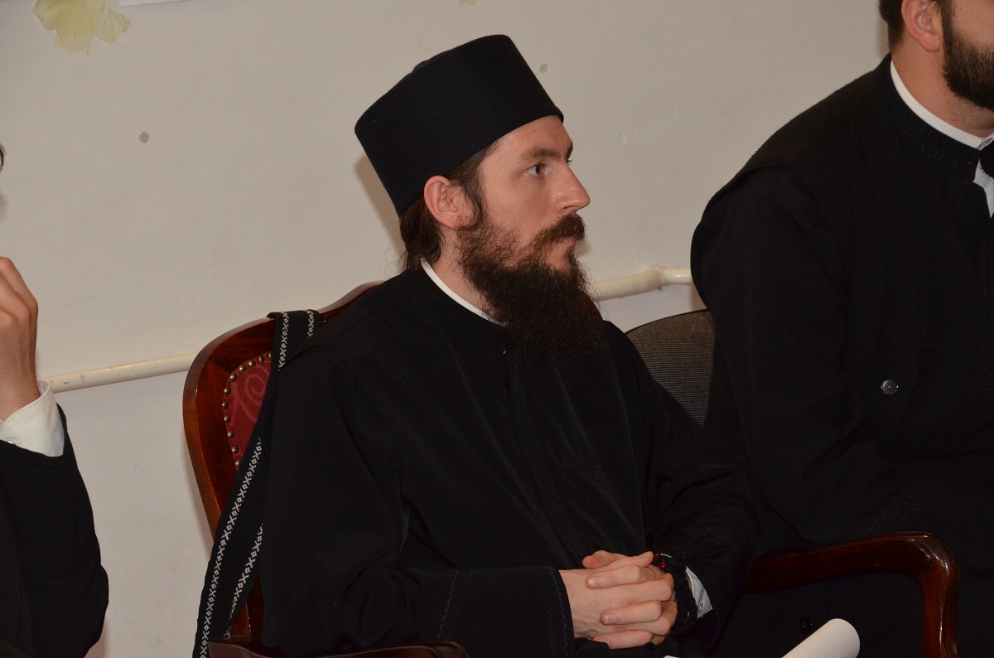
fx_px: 4049
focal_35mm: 147
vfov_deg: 9.3
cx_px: 497
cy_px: 329
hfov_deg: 14.0
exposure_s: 1/60
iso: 2000
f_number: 9
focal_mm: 98
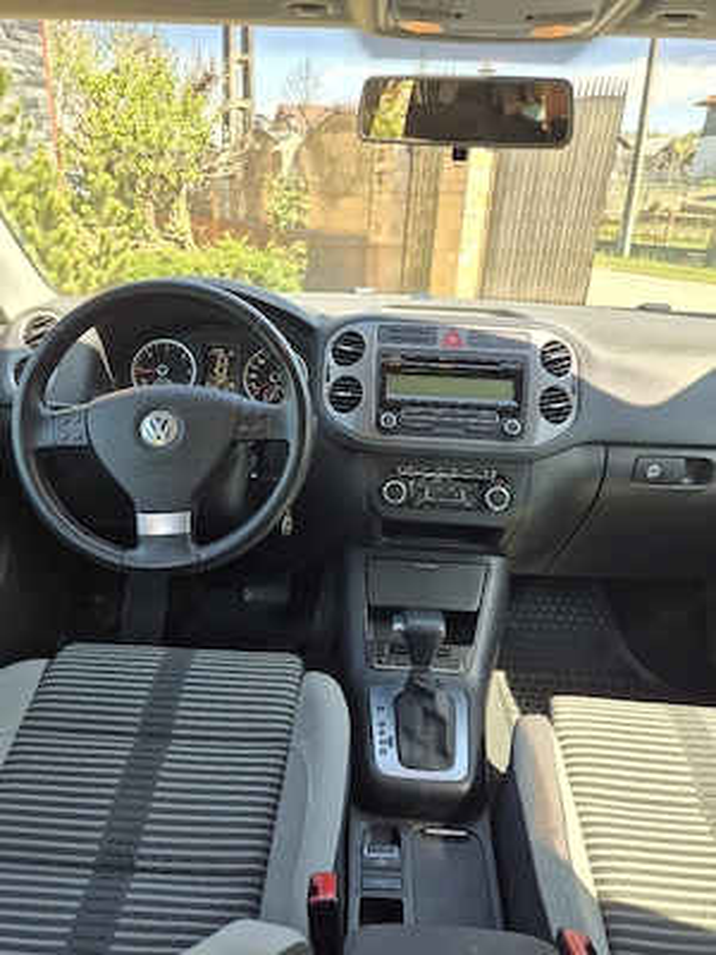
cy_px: 478
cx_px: 358
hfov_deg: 58.9
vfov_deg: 73.9
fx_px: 634
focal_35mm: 23
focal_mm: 5.4
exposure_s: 1/182
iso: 40
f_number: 1.8
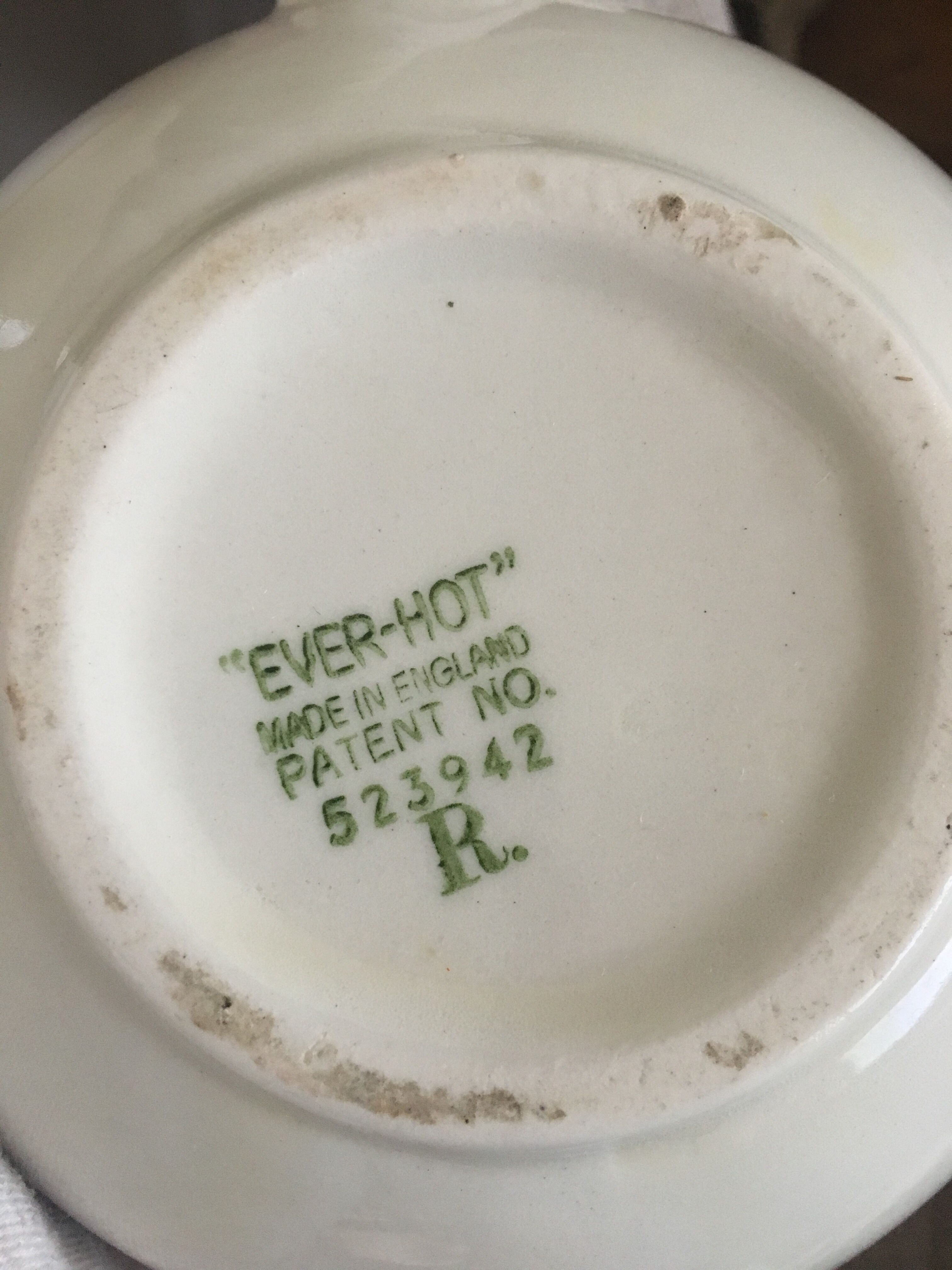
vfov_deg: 61.7
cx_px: 476
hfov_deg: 48.2
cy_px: 635
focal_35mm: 29
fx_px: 1063
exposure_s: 1/33
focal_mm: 4.15
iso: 200
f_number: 2.2
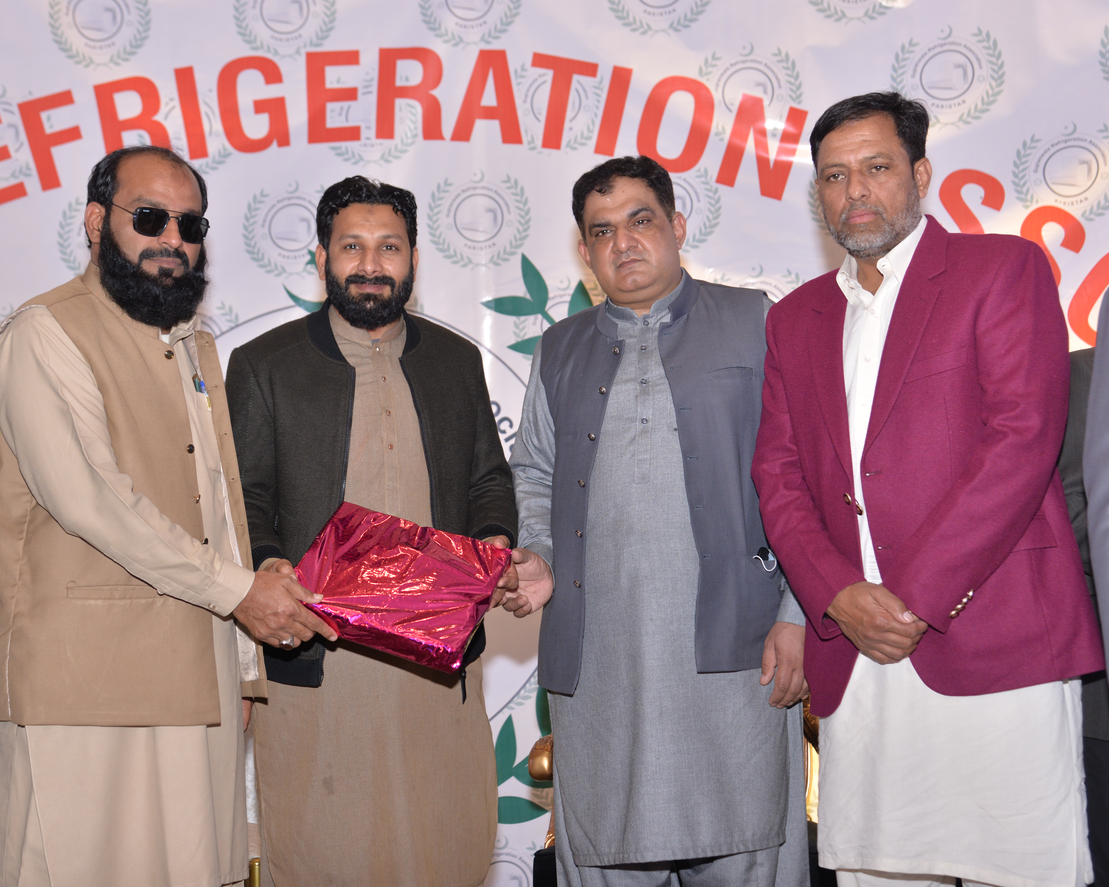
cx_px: 528
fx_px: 1936
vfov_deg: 25.8
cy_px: 446
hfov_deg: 32.0
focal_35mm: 59
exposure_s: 1/200
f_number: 4
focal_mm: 52
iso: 640
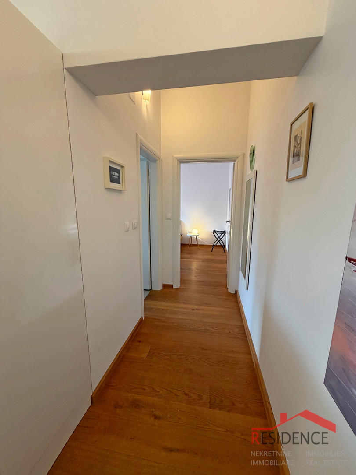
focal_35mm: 14
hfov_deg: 85.7
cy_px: 238
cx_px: 178
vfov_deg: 102.1
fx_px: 192
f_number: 2.2
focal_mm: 2.22
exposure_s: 1/50
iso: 200
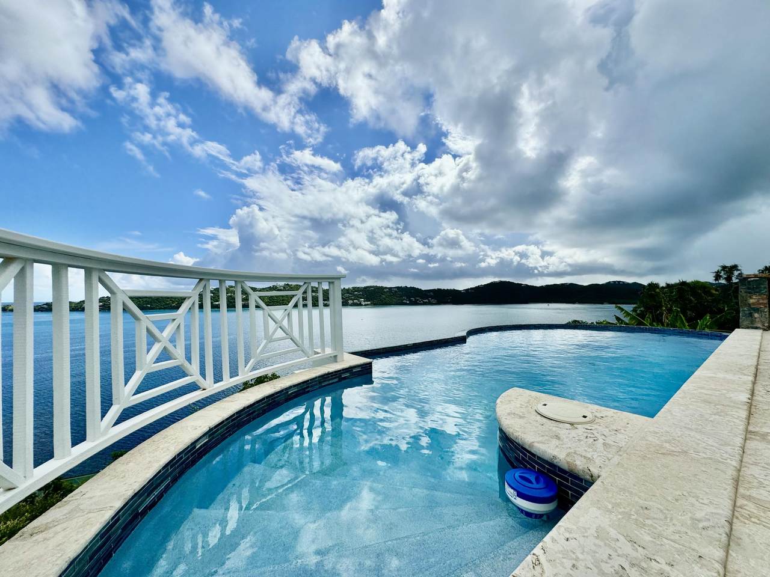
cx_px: 385
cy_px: 288
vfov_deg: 85.7
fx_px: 311
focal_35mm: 14
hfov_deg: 102.1
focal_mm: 2.22
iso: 40
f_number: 2.2
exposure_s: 1/4630
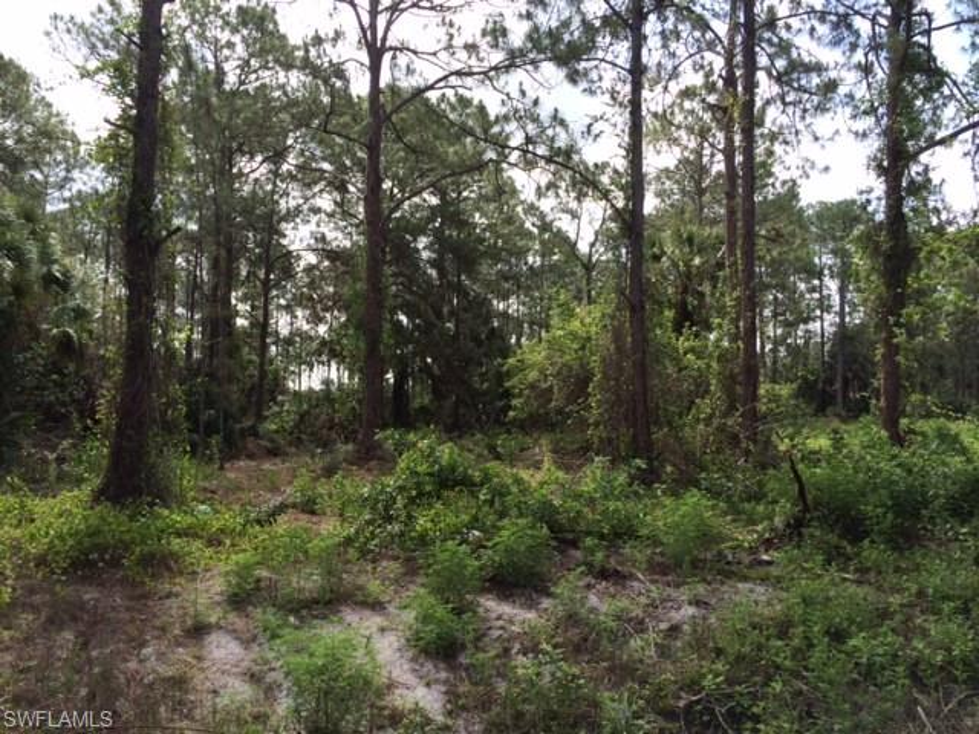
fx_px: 848
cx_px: 490
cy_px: 367
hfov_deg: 60.0
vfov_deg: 46.8
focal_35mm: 30
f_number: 2.2
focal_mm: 4.12
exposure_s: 1/789
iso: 32
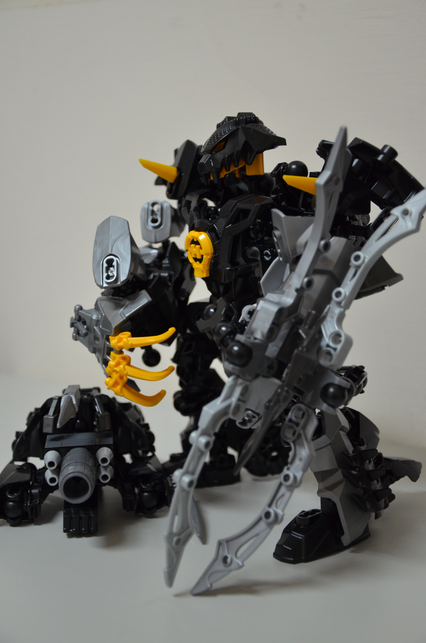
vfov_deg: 35.1
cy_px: 322
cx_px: 213
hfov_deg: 23.7
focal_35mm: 57
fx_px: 1016
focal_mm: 38
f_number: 4.5
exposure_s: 1/30
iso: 1100
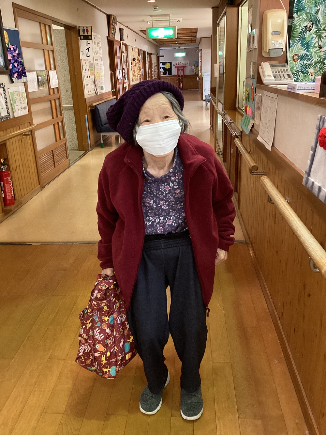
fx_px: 389
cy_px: 218
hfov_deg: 45.4
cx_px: 163
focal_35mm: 31
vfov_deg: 58.3
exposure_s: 1/60
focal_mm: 3.3
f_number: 2.4
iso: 160
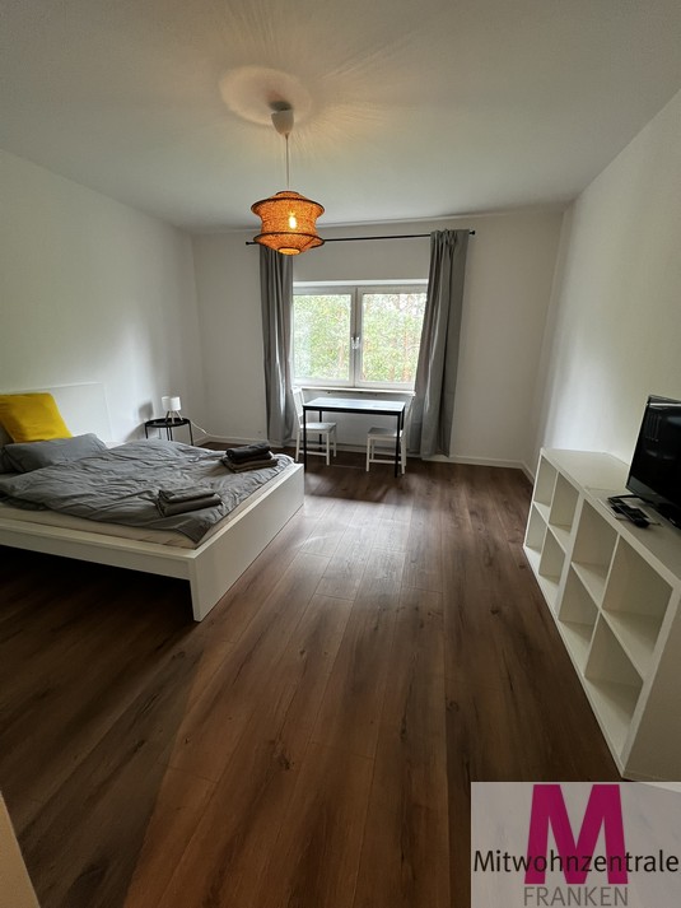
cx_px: 340
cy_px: 454
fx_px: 341
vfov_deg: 106.2
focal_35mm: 13
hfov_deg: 89.9
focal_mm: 1.57
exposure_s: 1/50
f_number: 1.8
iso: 160
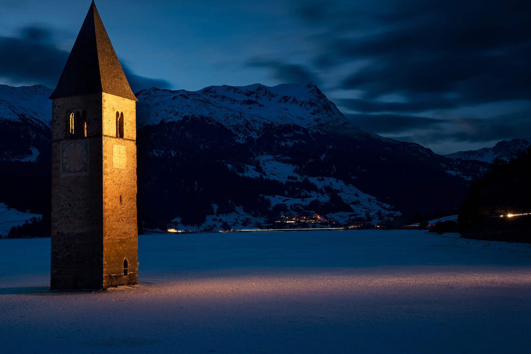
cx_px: 201
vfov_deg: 43.4
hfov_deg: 61.1
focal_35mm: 30
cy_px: 141
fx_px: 443
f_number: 8
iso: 100
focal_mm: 24
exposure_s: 10
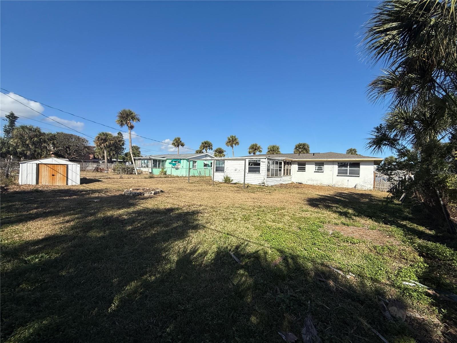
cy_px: 172
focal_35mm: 14
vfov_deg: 85.7
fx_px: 185
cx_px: 228
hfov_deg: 102.1
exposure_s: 1/3460
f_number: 2.2
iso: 50
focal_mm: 2.22
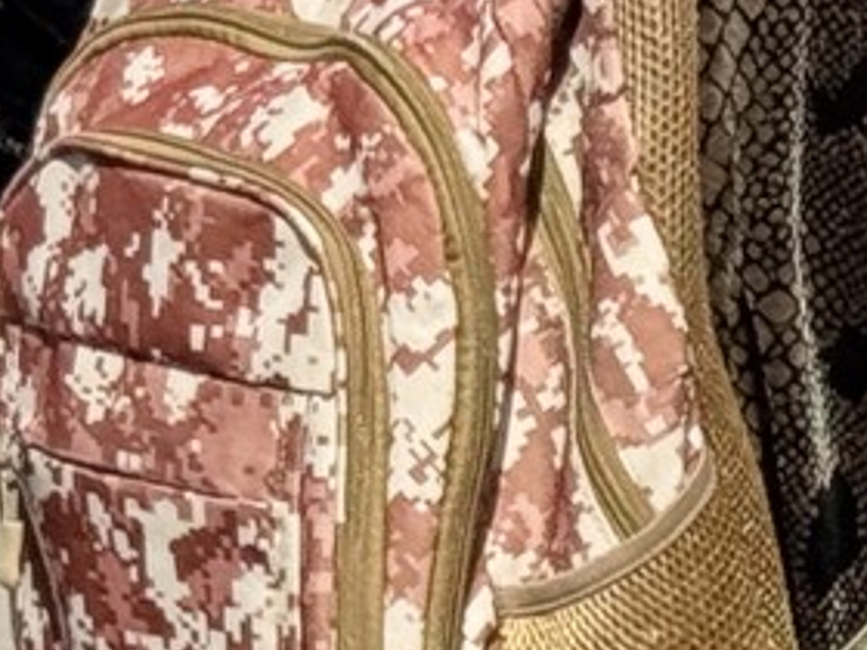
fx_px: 8591
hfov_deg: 5.3
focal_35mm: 343
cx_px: 2976
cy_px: 405
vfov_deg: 4.3
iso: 64
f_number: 1.78
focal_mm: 6.76
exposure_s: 1/4608
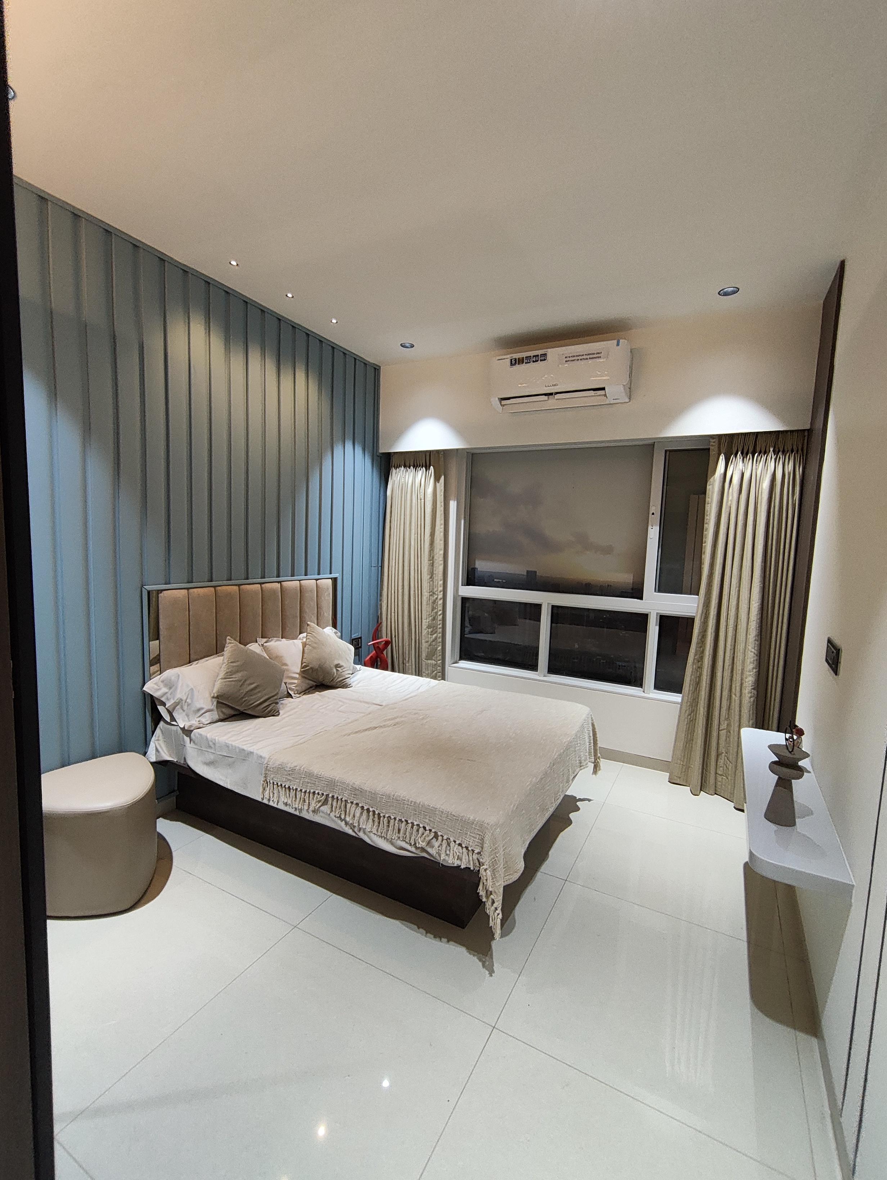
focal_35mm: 15
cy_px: 590
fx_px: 512
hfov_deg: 81.8
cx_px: 444
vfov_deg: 98.1
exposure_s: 1/100
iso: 305
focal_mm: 1.64
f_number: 2.2
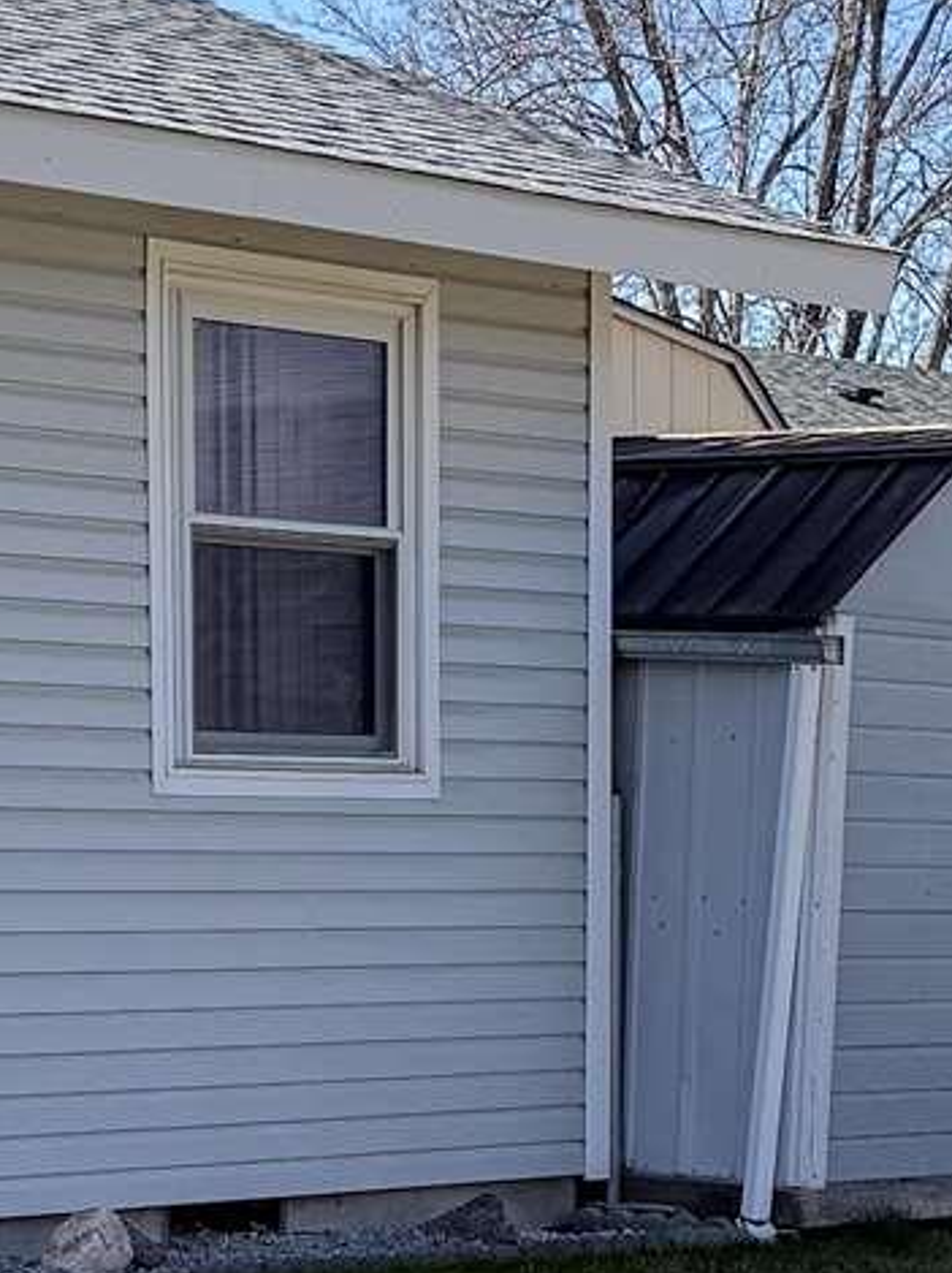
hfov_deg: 12.5
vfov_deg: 16.0
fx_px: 4333
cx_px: 648
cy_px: 1591
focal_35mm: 118
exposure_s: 1/1522
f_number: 1.78
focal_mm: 6.76
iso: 80
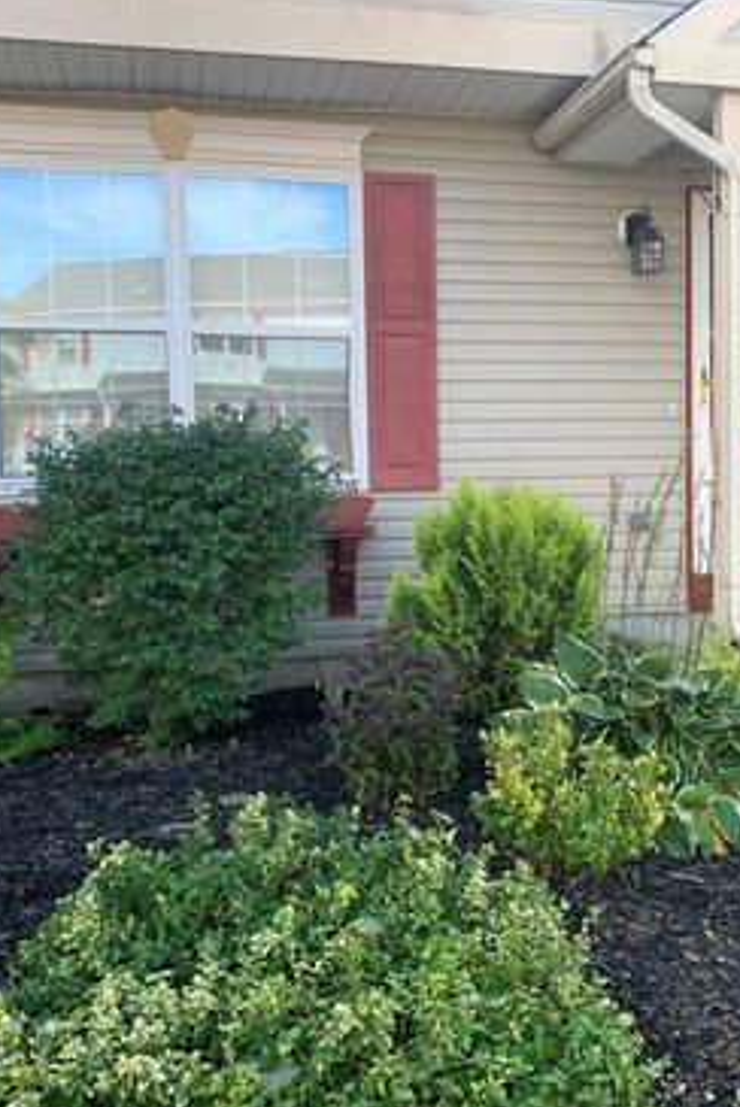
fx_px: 1139
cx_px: 443
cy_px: 560
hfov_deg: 35.9
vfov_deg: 51.8
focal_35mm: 37
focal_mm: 4.25
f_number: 1.8
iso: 25
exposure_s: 1/164
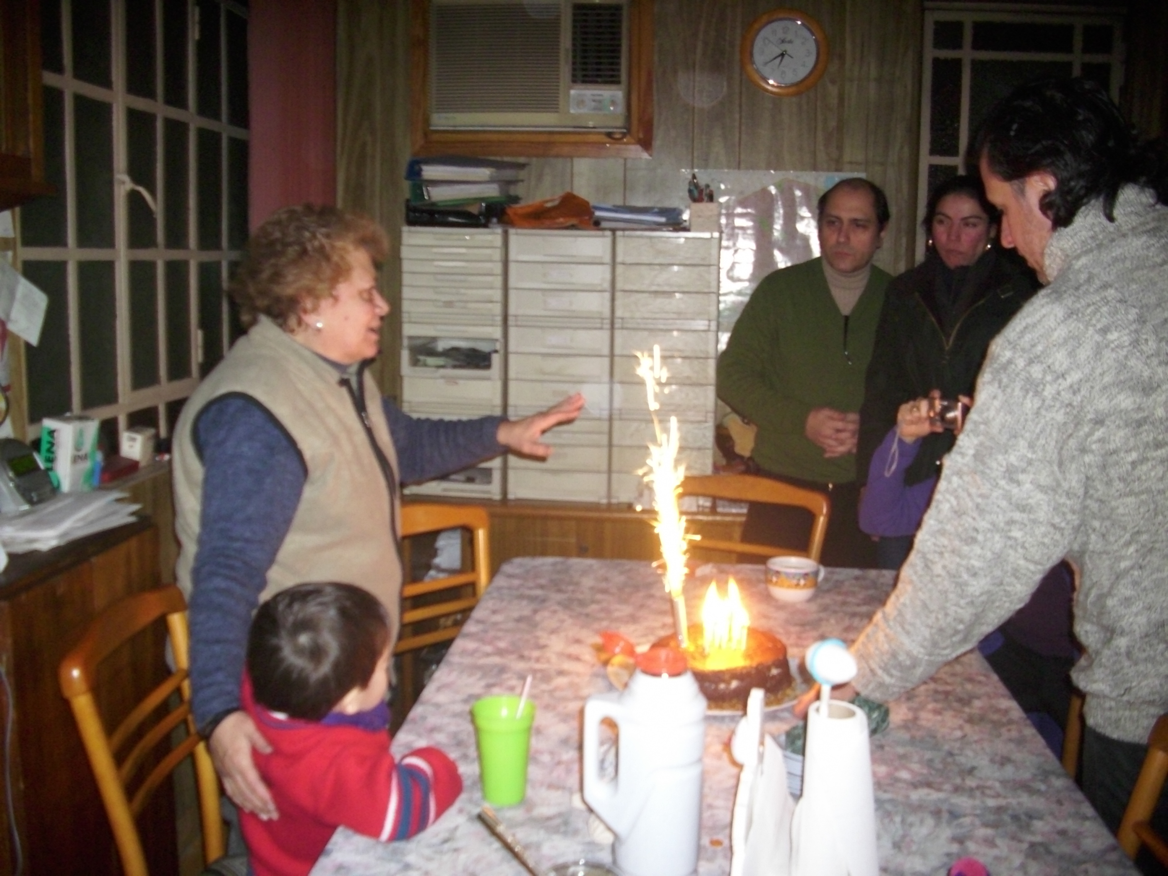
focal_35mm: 31
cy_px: 438
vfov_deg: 45.4
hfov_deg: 58.4
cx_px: 584
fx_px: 1046
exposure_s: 1/30
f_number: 2.8
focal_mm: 6.2
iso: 200
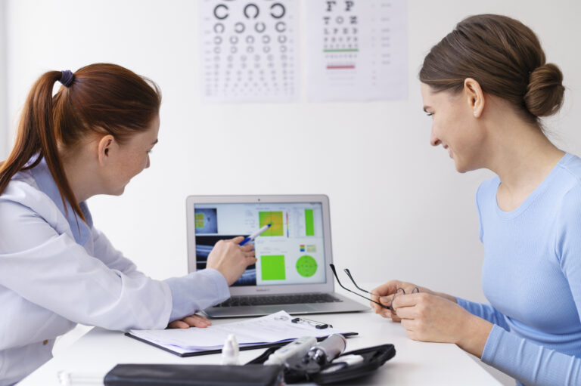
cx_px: 290
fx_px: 806
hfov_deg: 39.6
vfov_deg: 27.0
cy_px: 193
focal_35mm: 50
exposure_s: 1/200
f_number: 3.5
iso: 320
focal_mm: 50
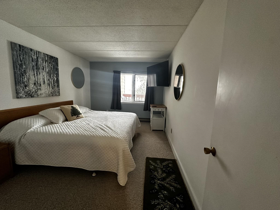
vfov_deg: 85.7
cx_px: 140
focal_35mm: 14
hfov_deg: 102.1
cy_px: 105
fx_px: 113
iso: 500
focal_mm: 2.22
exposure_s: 1/60
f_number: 2.2
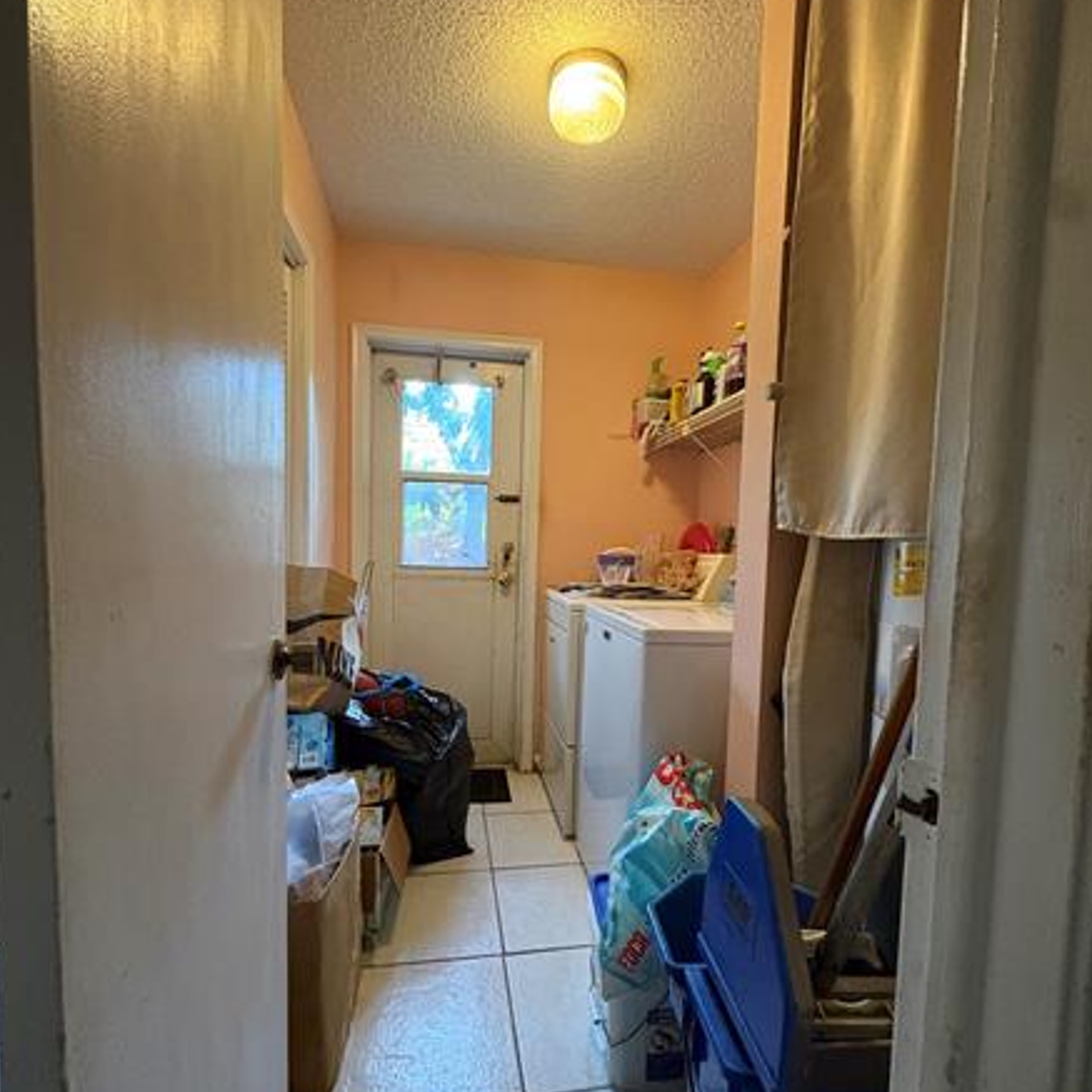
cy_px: 592
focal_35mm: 17
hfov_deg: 84.0
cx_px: 550
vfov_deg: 83.8
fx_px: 607
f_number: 2.2
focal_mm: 2.22
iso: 800
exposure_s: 1/60
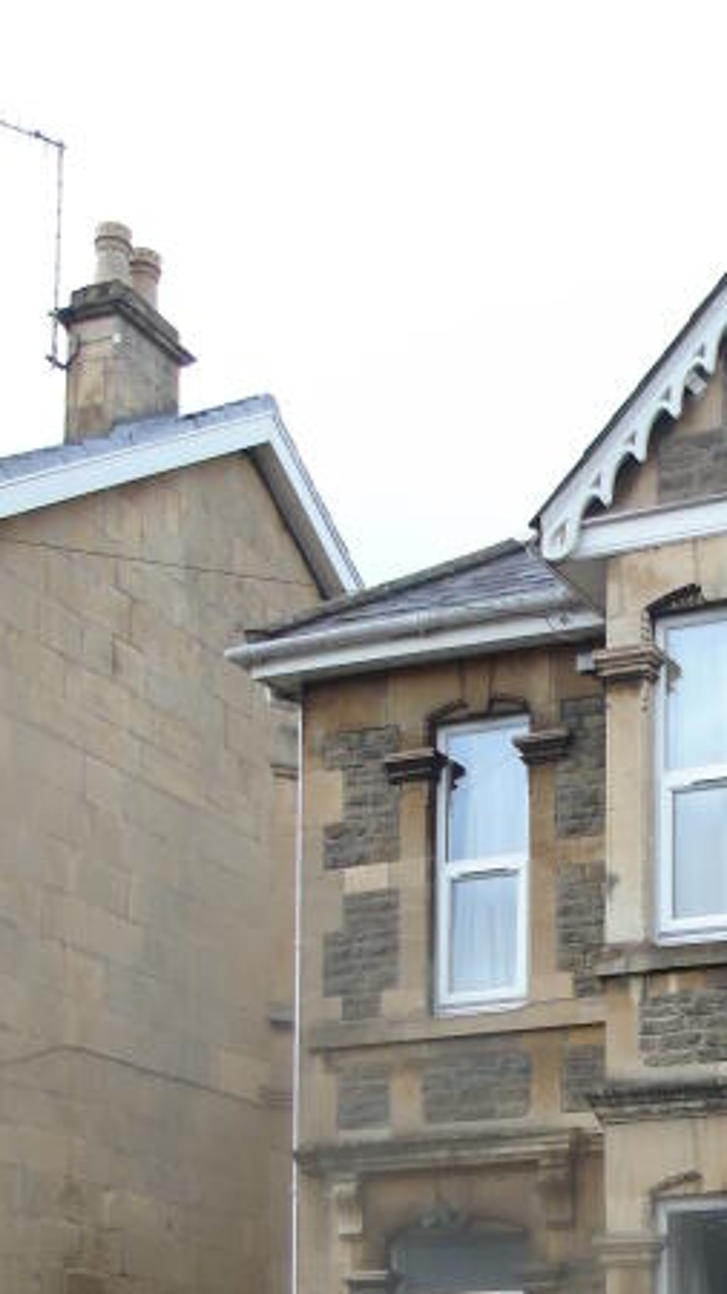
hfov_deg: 18.9
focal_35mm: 62
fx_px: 2126
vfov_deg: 31.5
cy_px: 1274
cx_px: 730
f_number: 3.4
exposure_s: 1/250
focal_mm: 4.4
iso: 80
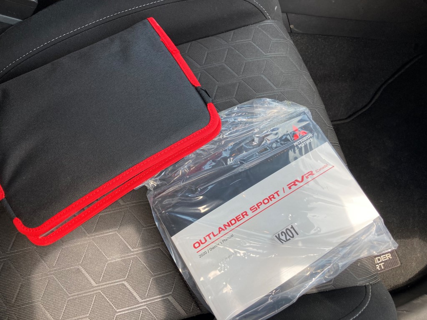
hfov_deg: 63.4
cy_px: 160
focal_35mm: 28
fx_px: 345
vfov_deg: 49.7
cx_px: 214
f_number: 1.8
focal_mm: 3.99
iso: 20
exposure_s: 1/168
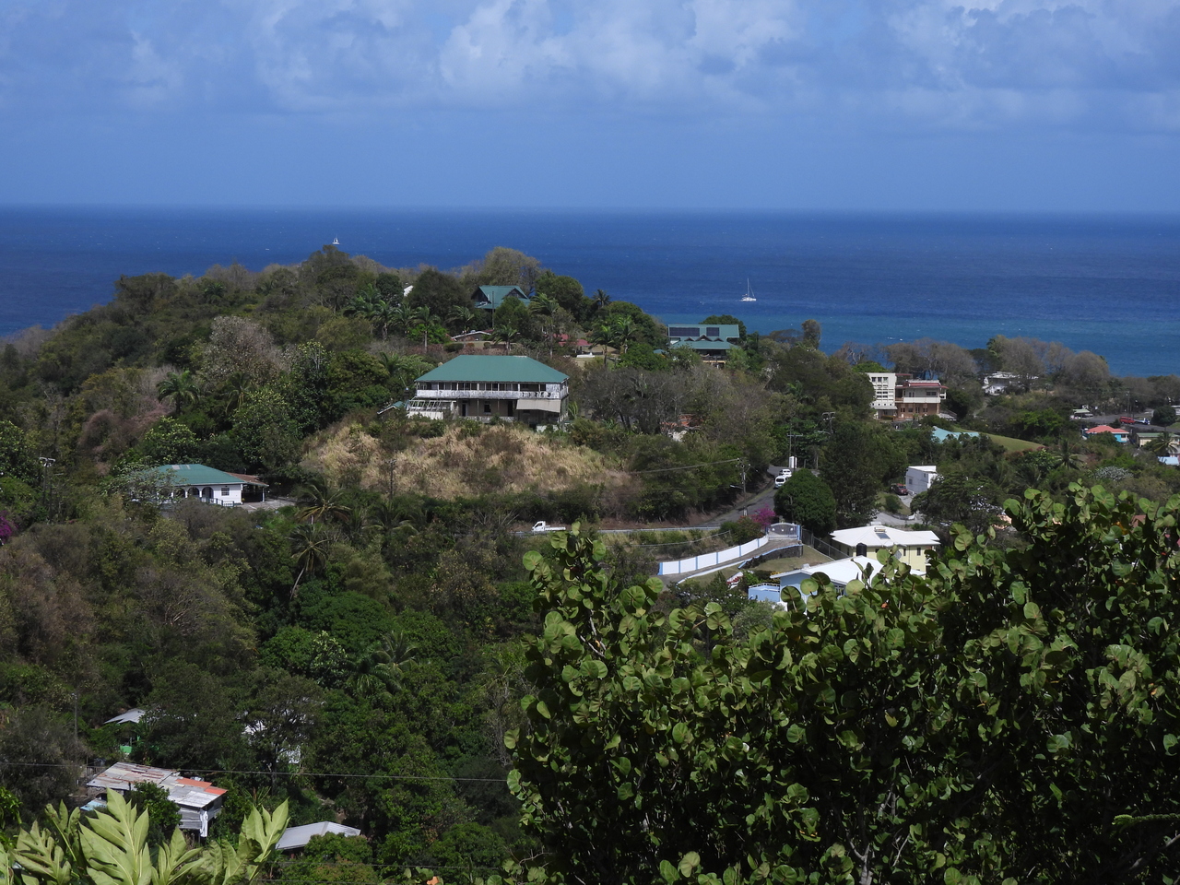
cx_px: 590
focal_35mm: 75
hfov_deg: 26.0
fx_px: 2557
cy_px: 442
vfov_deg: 19.6
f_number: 4
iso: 100
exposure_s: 1/2000
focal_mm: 13.4
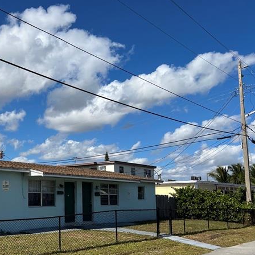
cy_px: 159
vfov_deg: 40.6
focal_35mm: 41
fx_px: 342
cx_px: 29
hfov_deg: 38.3
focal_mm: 5.7
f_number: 1.5
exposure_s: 1/8000
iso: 50
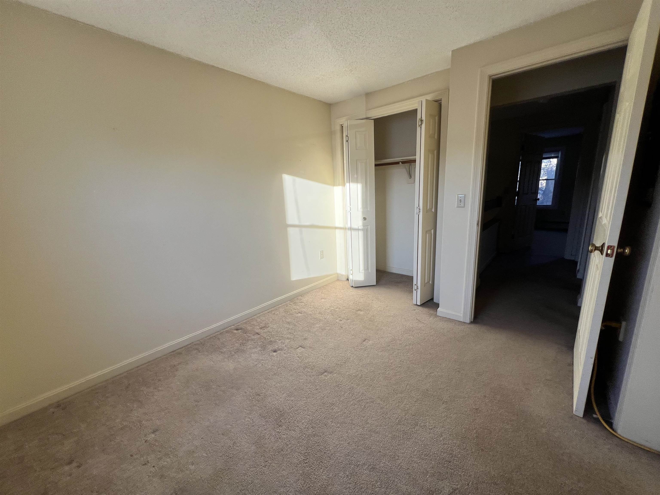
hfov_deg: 106.2
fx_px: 248
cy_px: 248
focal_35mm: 13
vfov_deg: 89.9
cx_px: 330
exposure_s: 1/162
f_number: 1.8
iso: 32
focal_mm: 1.57
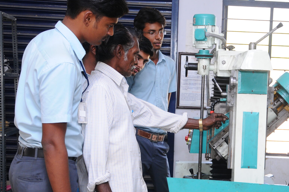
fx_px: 593
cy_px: 116
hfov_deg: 27.1
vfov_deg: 18.4
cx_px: 203
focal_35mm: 74
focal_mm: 30
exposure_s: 1/50
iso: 400
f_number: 5
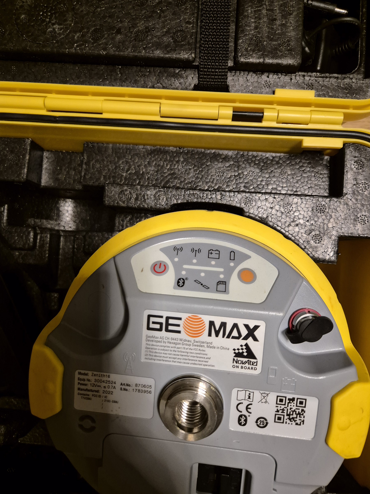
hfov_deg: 58.9
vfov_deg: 73.9
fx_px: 328
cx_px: 185
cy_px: 247
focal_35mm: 23
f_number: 1.8
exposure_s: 1/100
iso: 800
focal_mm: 5.4
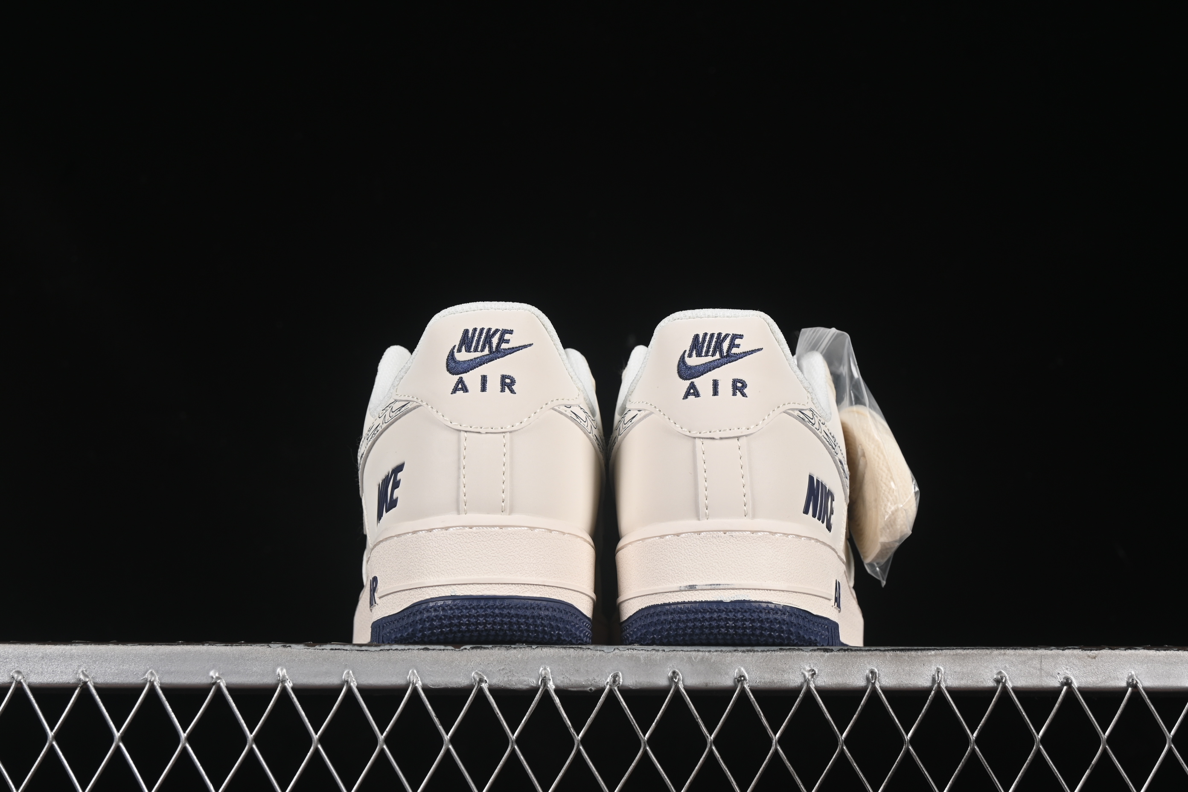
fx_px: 2475
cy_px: 396
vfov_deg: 18.2
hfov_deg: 27.0
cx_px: 594
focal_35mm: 75
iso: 160
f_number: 8
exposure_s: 1/80
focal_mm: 50
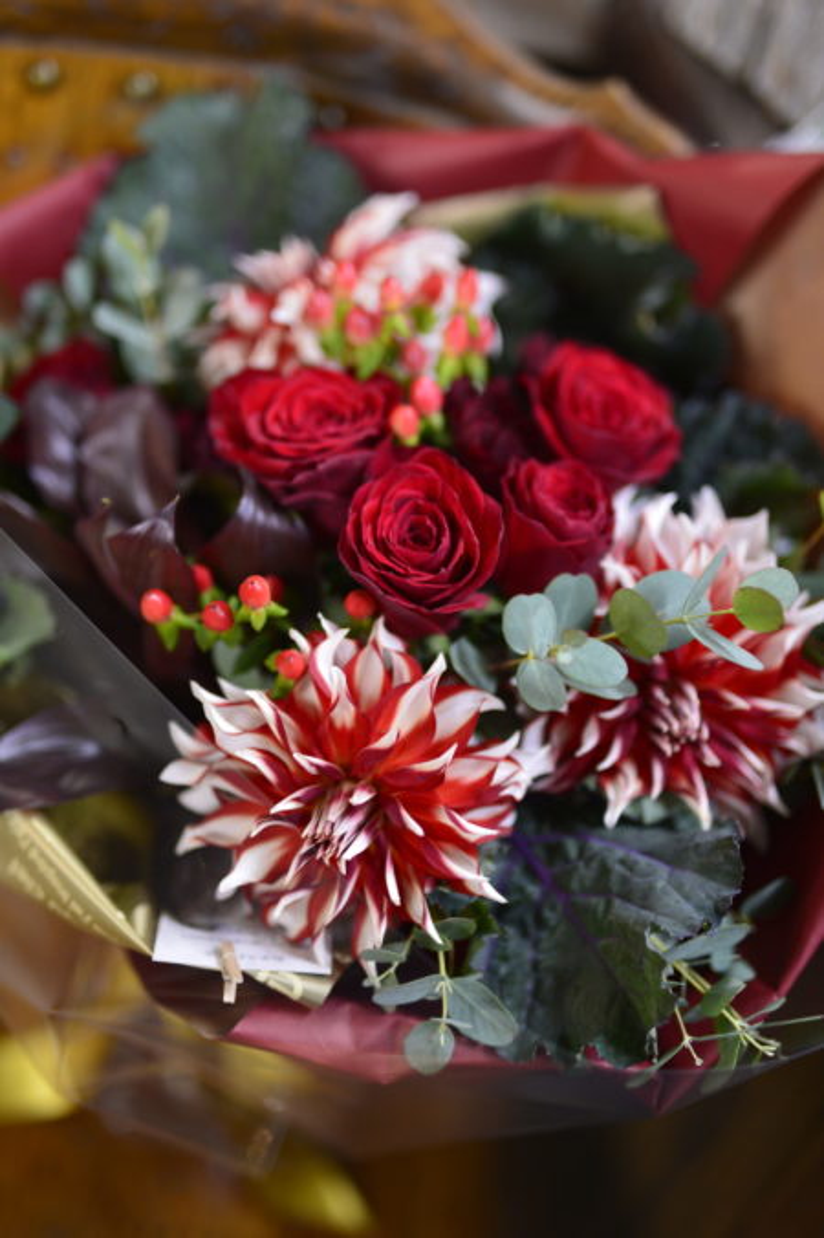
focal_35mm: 50
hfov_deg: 27.0
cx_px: 412
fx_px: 1718
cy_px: 619
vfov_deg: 39.6
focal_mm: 50
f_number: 1.4
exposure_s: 1/50
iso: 400
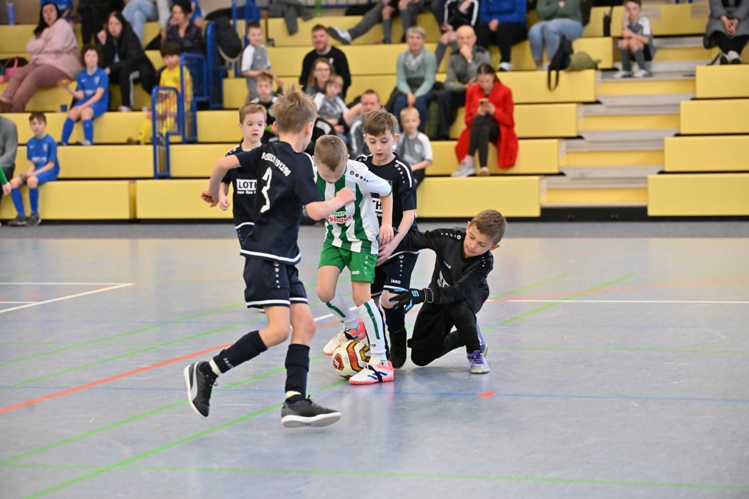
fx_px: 2538
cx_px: 374
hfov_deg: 16.8
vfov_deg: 11.2
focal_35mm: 122
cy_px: 250
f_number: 3.5
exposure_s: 1/1000
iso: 8000
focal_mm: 122
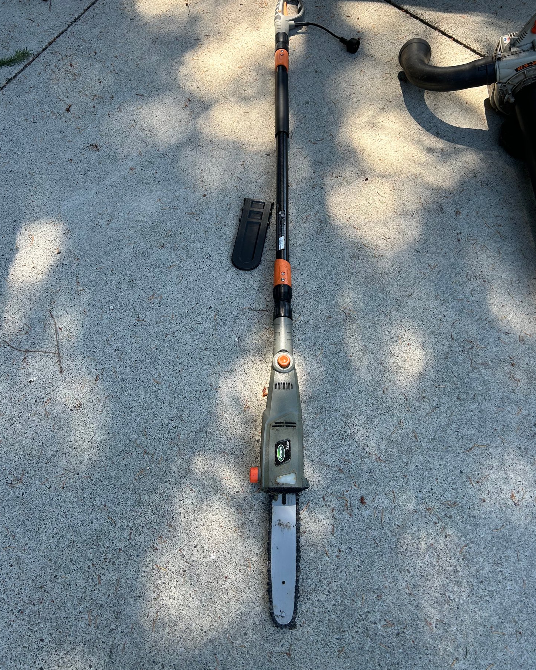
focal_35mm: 28
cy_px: 314
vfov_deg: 62.2
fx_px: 555
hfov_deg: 51.5
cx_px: 267
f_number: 1.5
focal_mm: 5.7
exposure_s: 1/351
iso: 50
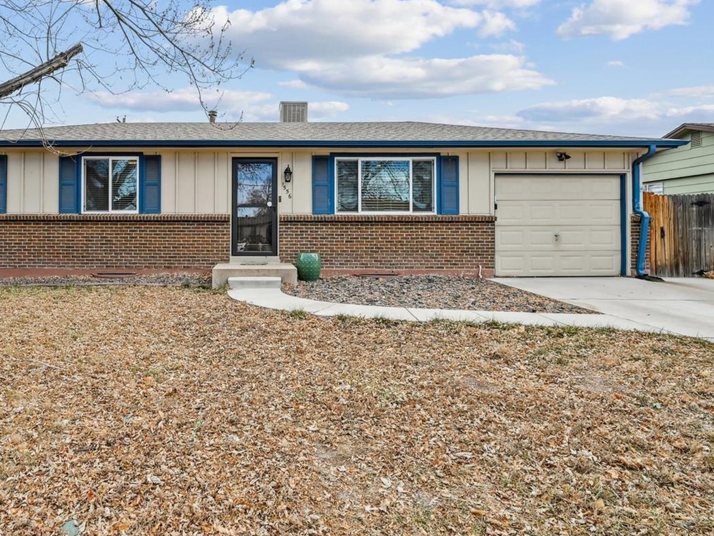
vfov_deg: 59.1
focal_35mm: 23
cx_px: 256
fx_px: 469
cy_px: 225
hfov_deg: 73.0
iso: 400
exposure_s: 1/200
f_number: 10
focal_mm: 15.5
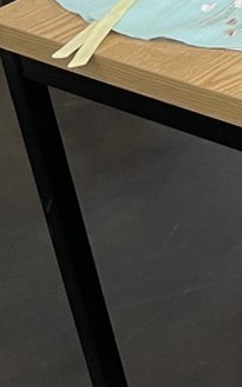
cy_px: -245
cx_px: 820
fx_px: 1330
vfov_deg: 15.0
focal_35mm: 126
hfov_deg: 8.2
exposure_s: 1/60
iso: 100
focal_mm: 4.2
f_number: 1.6
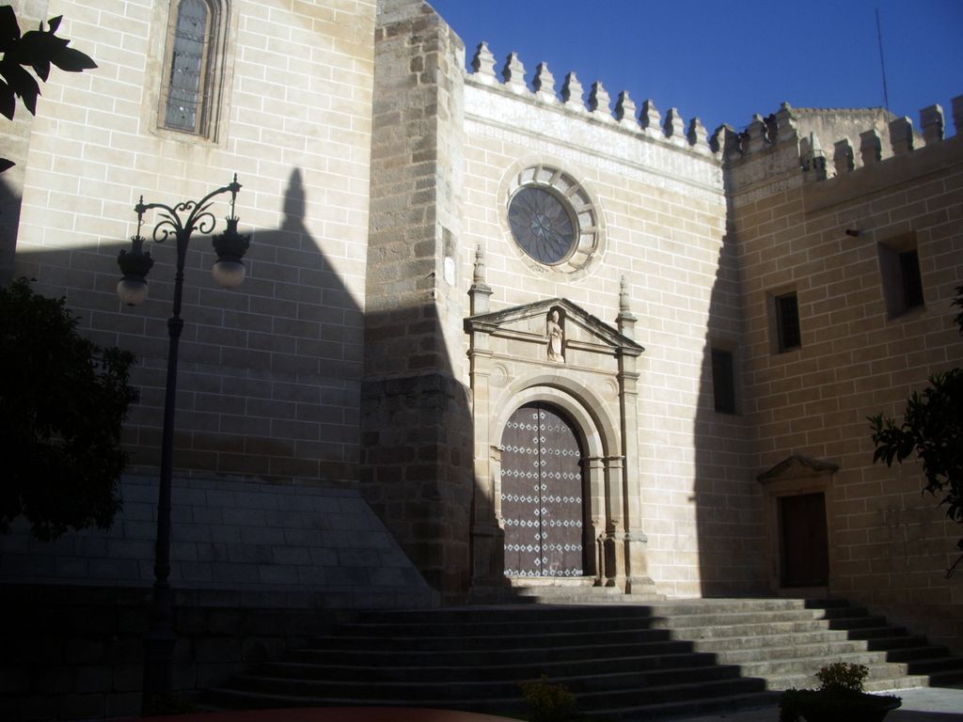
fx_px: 974
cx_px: 482
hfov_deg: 52.6
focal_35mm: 35
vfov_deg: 40.7
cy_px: 361
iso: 50
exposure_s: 1/640
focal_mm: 5.8
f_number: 4.3
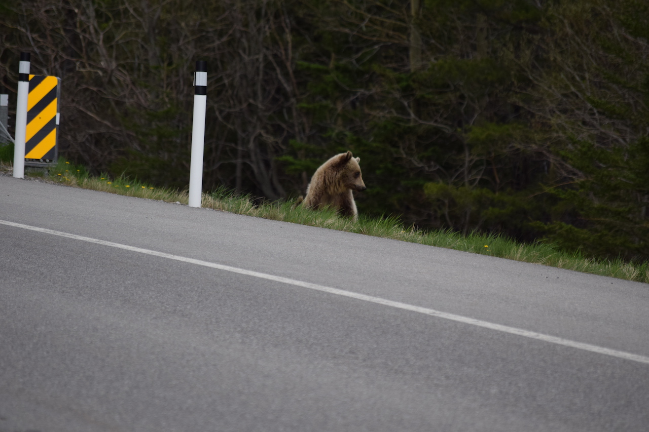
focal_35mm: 300
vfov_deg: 4.6
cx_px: 324
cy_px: 216
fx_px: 5407
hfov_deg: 6.9
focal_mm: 200
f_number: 5.6
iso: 400
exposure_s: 1/500
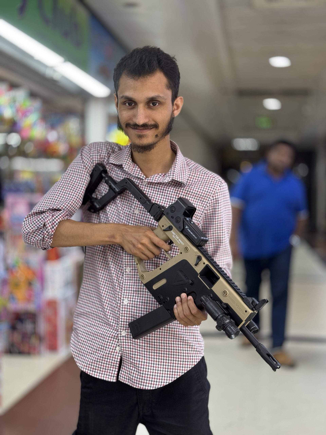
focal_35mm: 48
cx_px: 163
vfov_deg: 39.7
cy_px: 218
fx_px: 603
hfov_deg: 30.3
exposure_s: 1/51
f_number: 1.78
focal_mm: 6.76
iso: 64
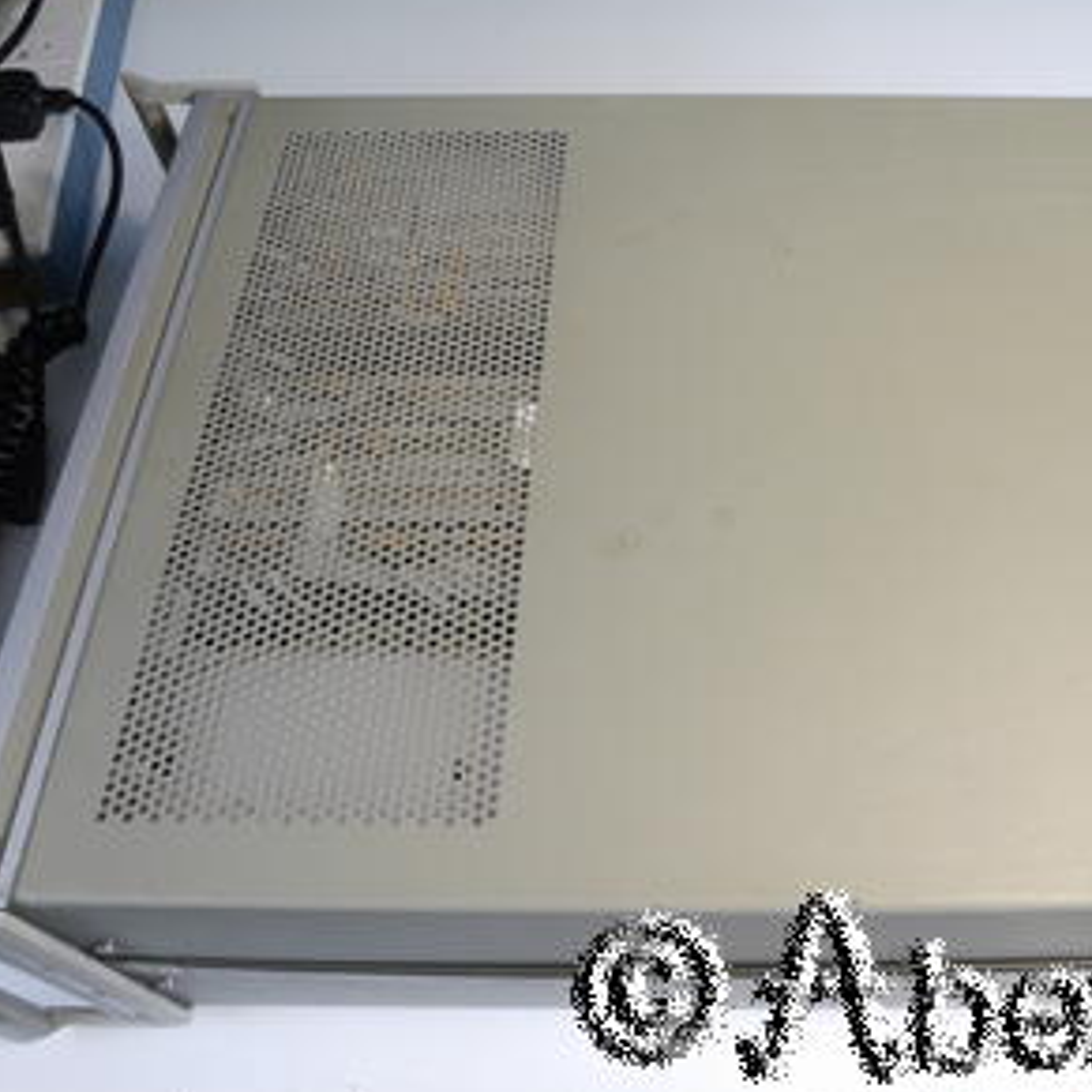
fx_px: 1213
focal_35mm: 34
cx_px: 736
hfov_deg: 47.6
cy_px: 540
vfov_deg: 48.4
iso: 400
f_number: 16
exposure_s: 1
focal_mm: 14
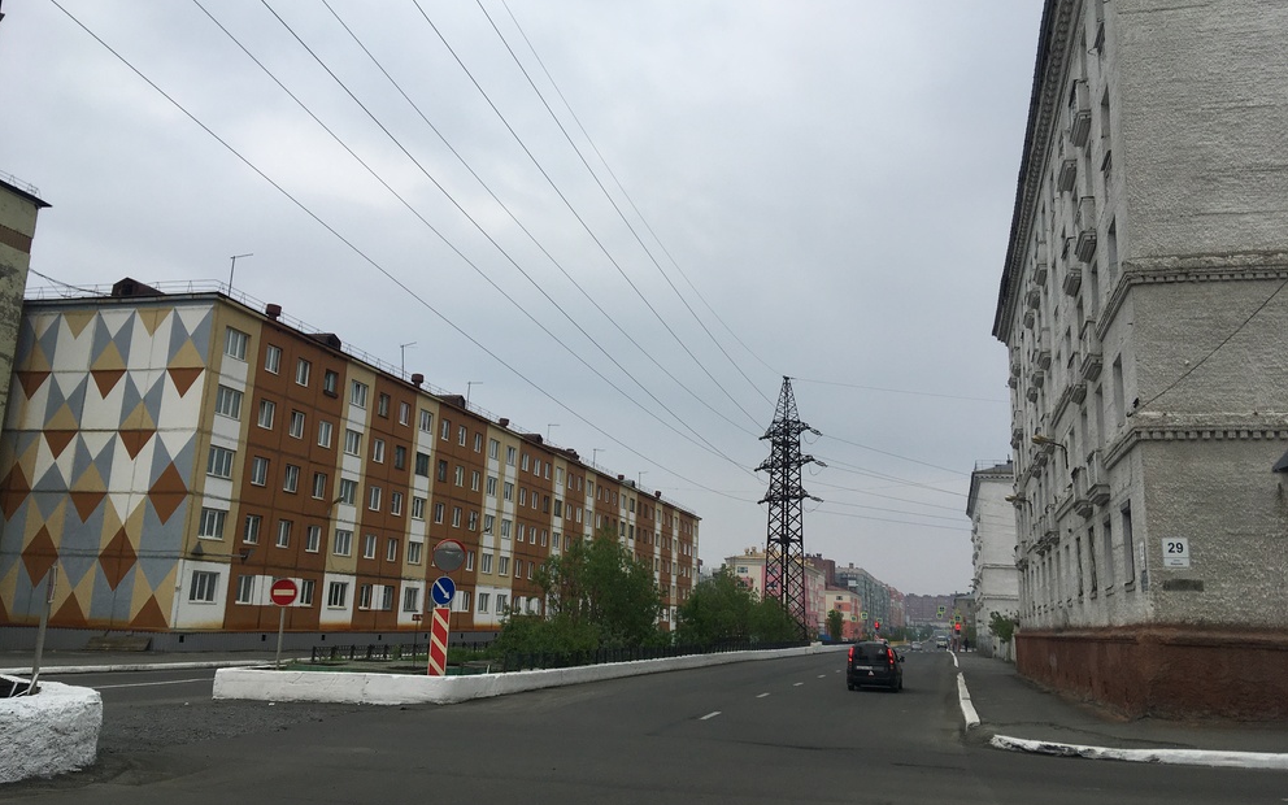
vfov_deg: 40.6
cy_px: 371
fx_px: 1088
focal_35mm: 31
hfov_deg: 61.2
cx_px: 644
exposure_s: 1/938
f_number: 2.2
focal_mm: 4.15
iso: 25
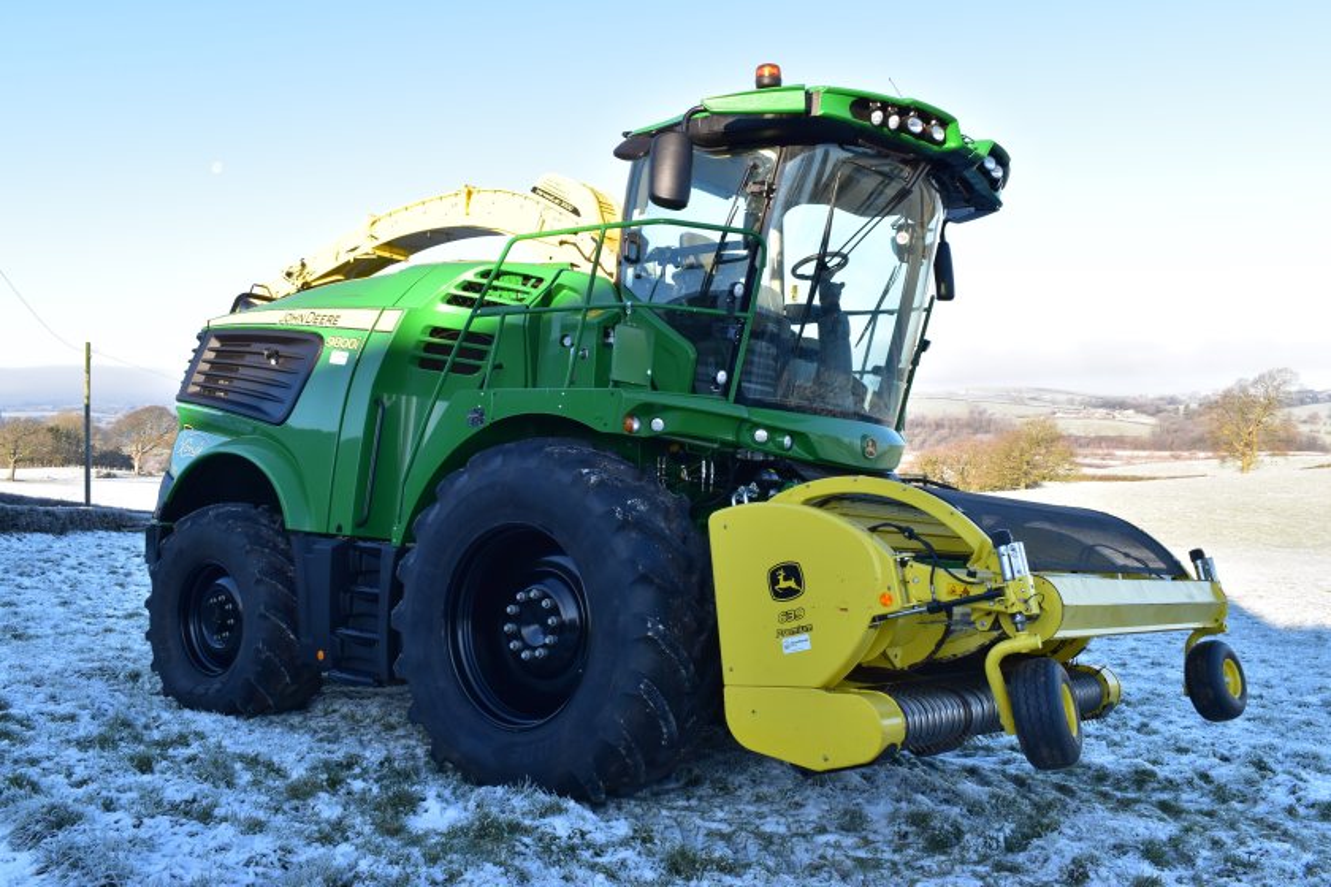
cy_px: 444
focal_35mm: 34
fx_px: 1275
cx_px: 666
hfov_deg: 55.1
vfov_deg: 38.4
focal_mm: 23
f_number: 10
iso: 400
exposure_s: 1/200
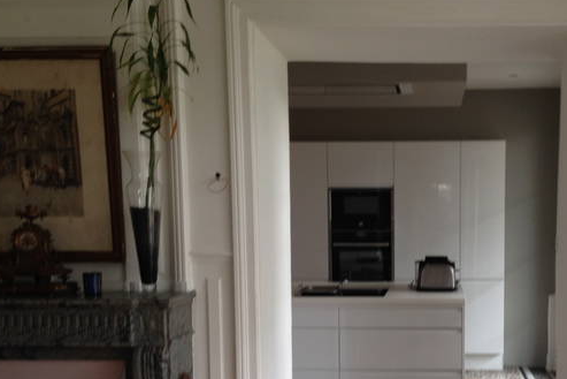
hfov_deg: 35.7
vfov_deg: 24.3
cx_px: 401
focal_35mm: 55
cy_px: 289
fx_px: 866
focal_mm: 4.12
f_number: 2.4
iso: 50
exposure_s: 1/24
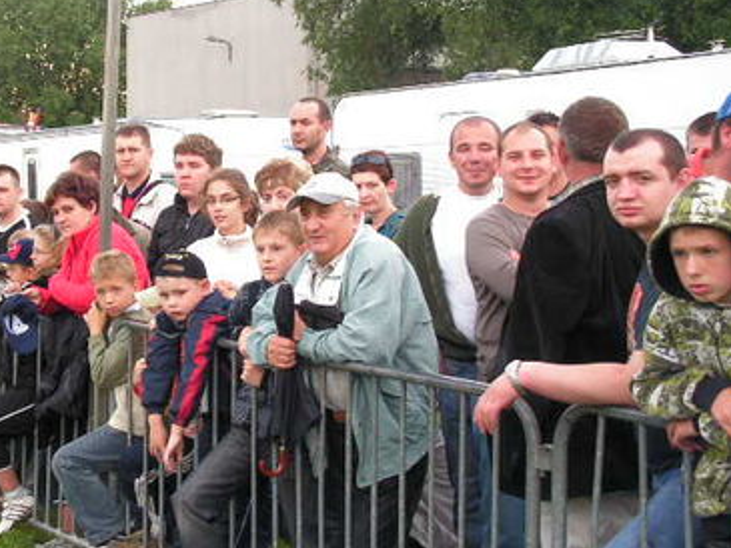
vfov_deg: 18.9
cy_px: 235
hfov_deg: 24.9
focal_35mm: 78
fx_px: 1648
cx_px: 234
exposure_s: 1/60
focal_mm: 9.6
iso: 100
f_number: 3.3
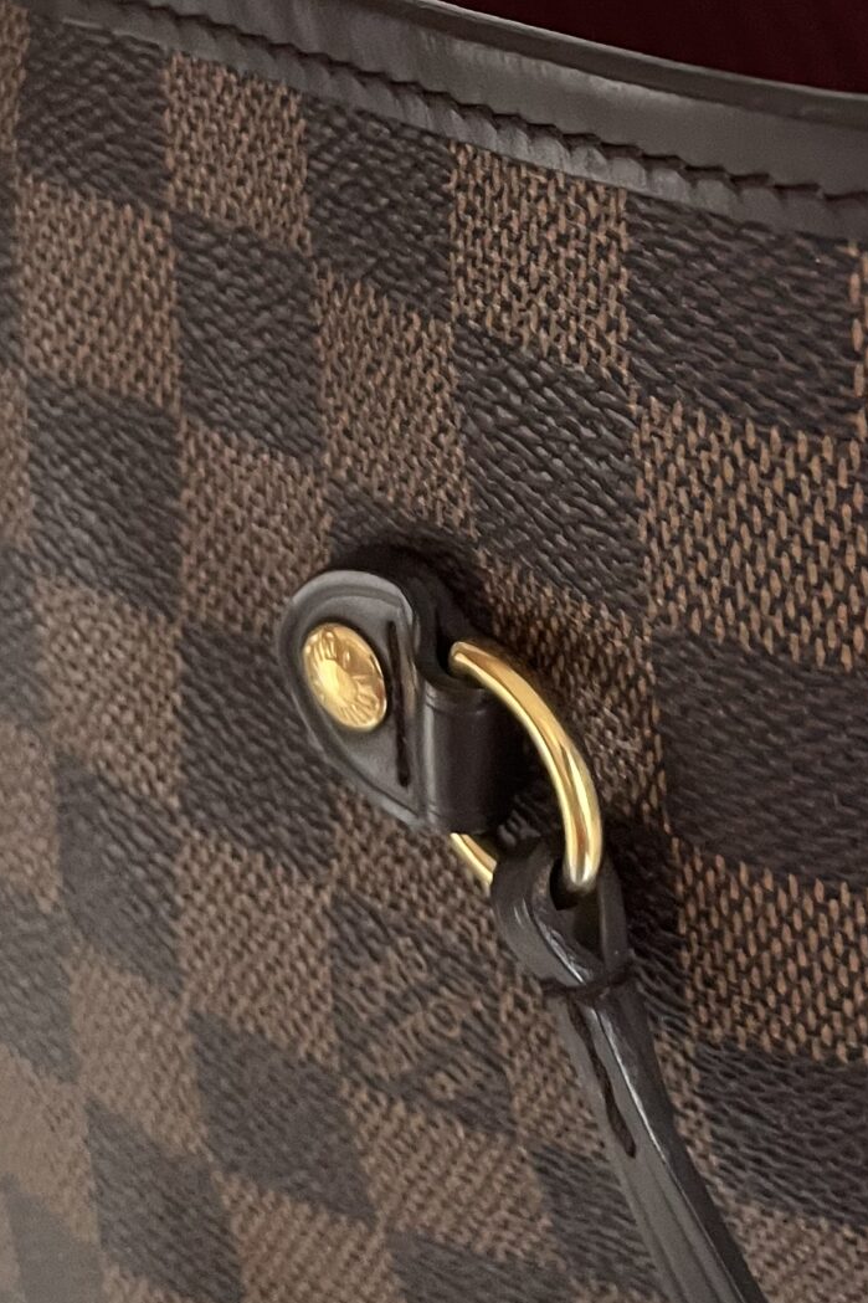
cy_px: -20
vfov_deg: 28.5
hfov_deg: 19.7
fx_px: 2388
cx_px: 964
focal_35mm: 66
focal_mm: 5.1
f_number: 1.6
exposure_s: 1/60
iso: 160
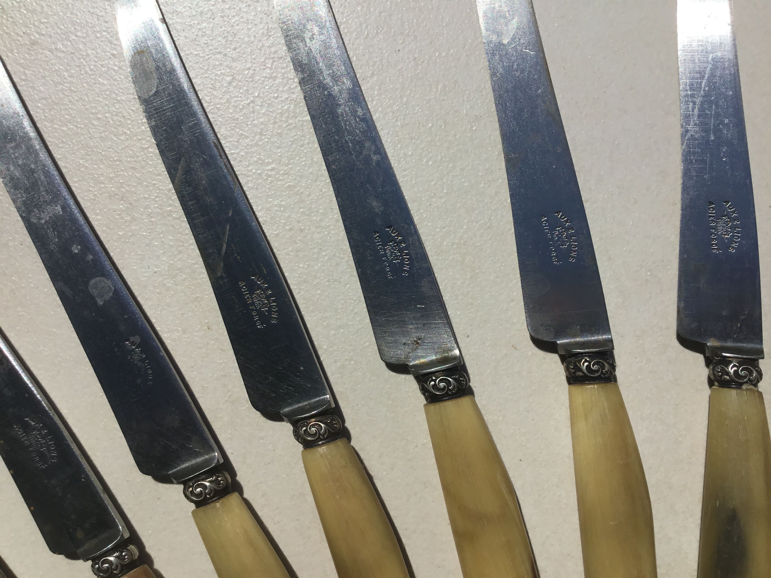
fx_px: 690
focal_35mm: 31
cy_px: 289
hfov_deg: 58.4
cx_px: 386
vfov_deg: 45.4
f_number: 2.4
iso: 25
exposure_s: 1/4808
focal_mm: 3.3
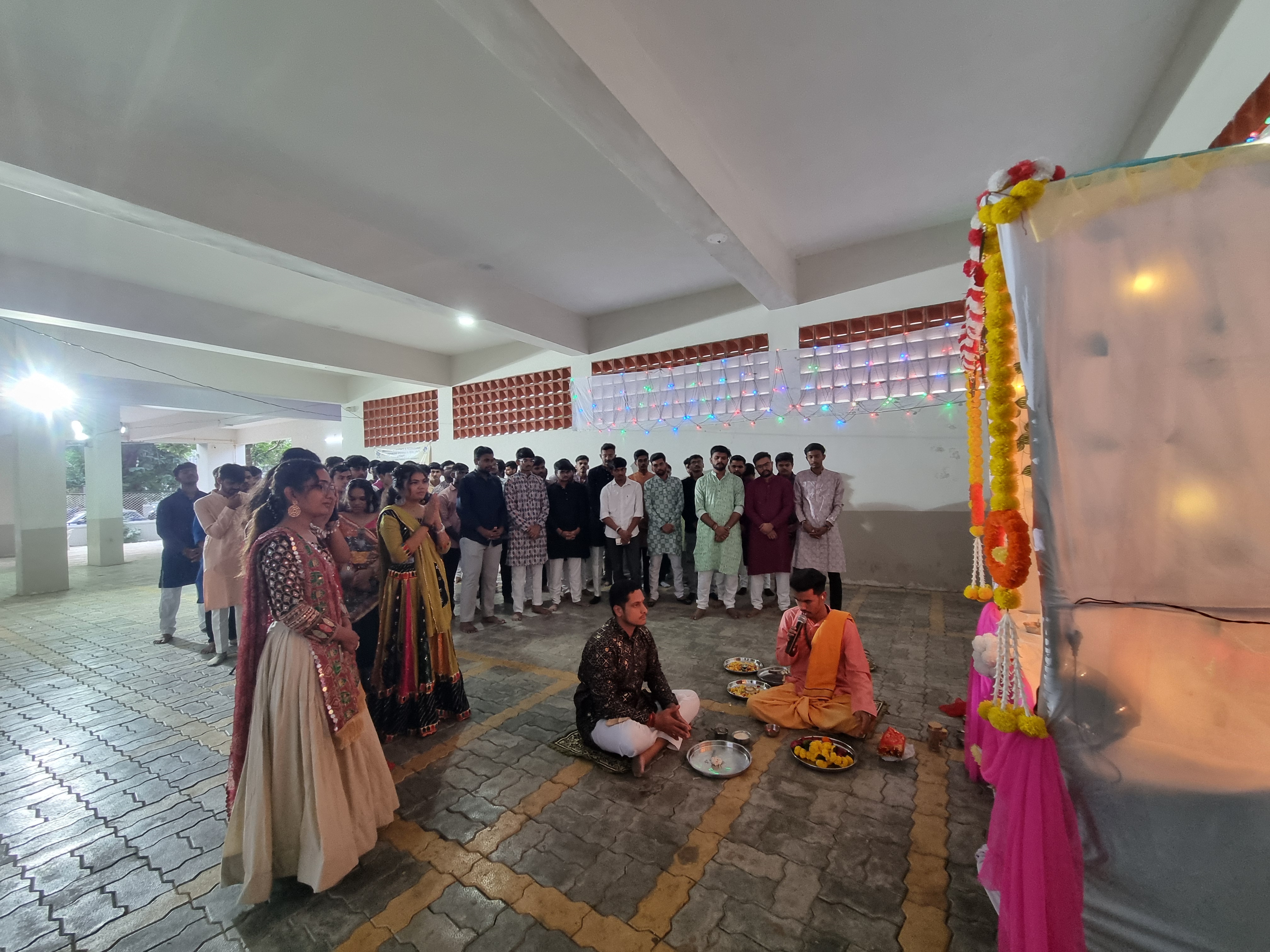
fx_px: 477
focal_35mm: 13
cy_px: 476
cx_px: 635
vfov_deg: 89.9
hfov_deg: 106.2
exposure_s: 1/33
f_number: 2.2
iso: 400
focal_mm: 2.2
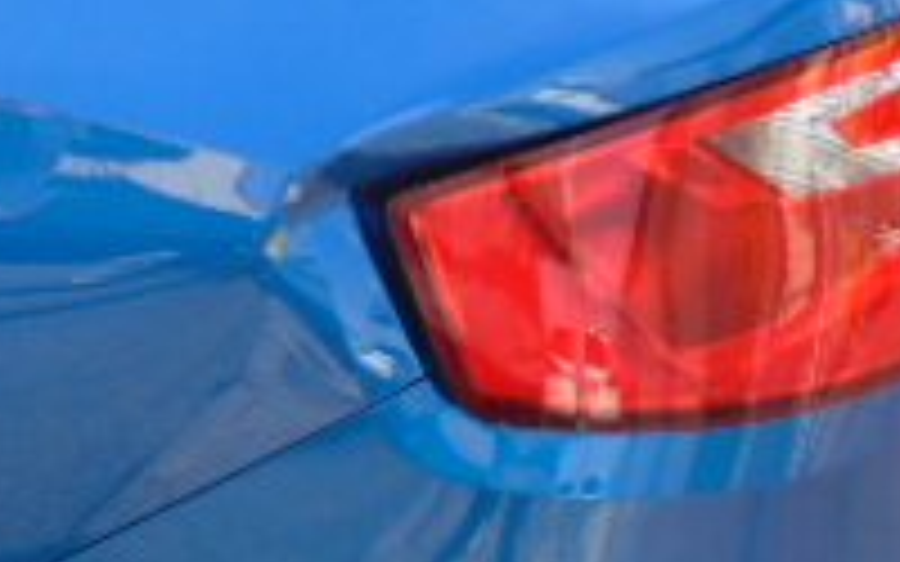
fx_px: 2158
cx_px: 0
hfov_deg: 22.6
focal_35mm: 88
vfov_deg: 14.8
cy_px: 310
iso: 100
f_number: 3.2
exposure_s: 1/250
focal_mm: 4.6
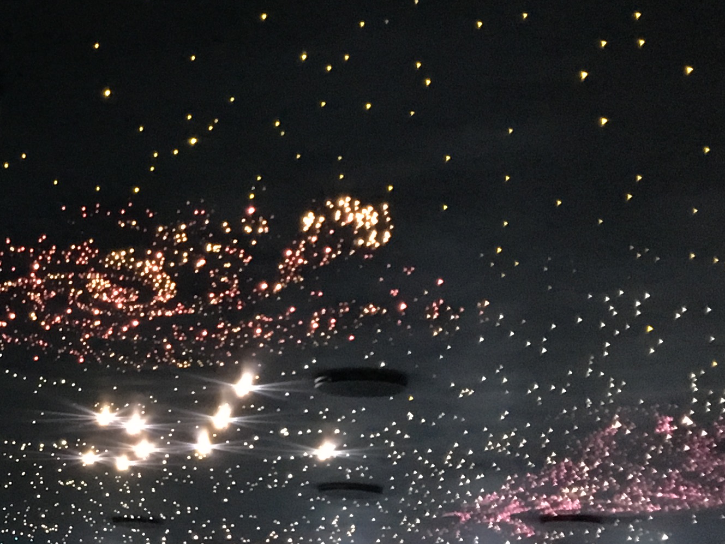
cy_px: 261
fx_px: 1843
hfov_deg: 21.0
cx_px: -109
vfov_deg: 16.8
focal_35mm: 88
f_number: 2.2
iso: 400
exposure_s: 1/17
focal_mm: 4.15
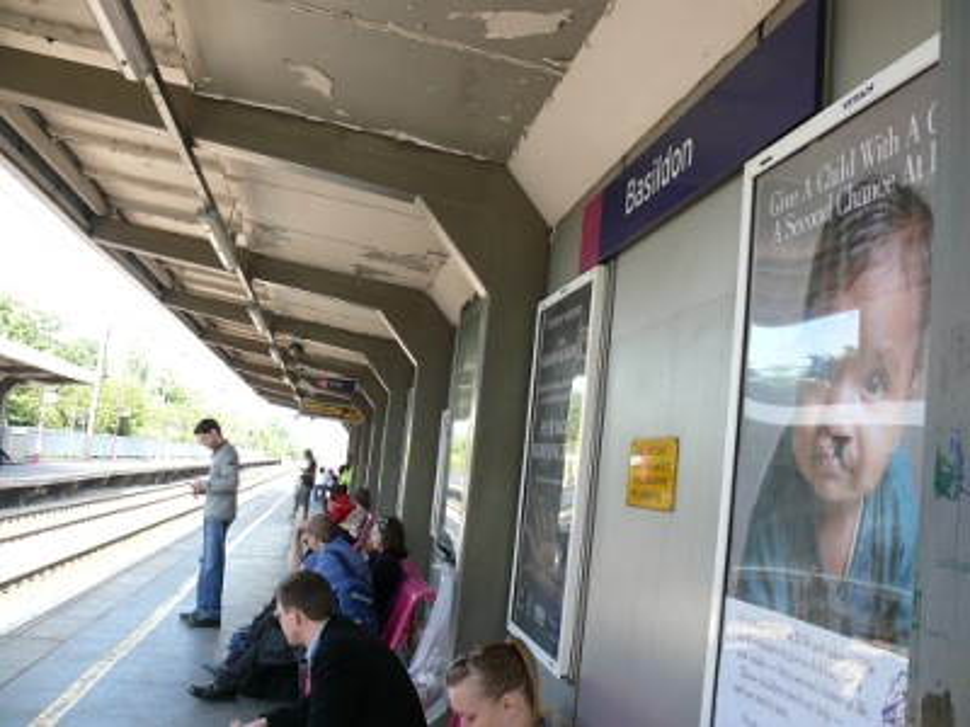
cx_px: 485
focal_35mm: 35
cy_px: 364
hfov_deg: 52.6
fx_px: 981
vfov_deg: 40.7
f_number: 3.2
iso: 100
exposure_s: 1/100
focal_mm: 7.4
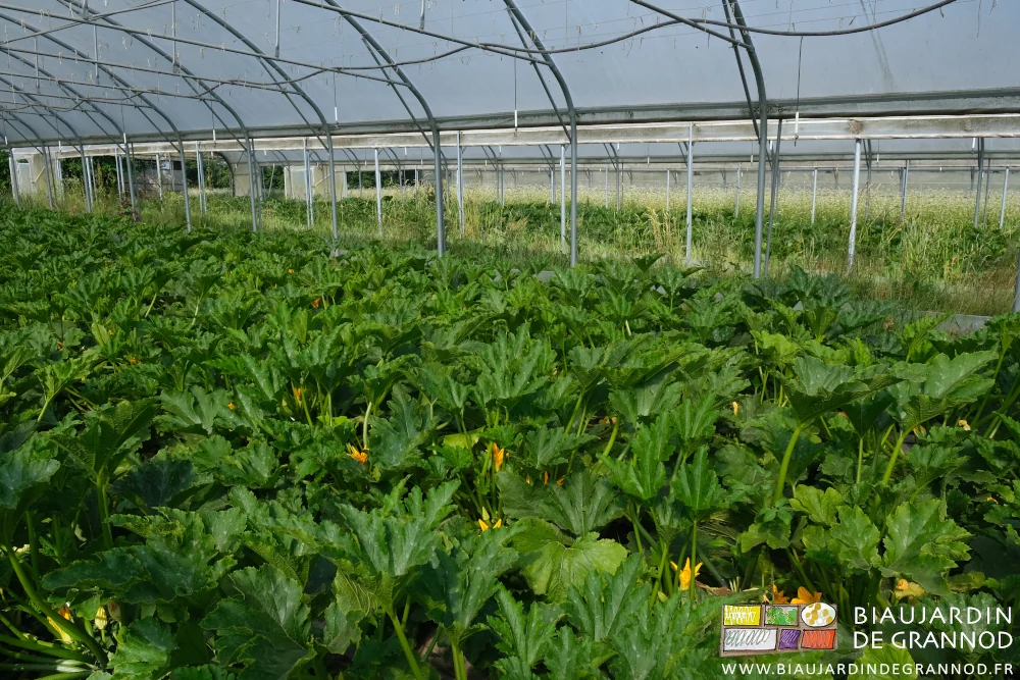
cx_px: 510
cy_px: 340
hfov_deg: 67.4
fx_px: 765
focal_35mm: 27
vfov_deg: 47.9
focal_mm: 18
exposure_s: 1/300
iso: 160
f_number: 6.4
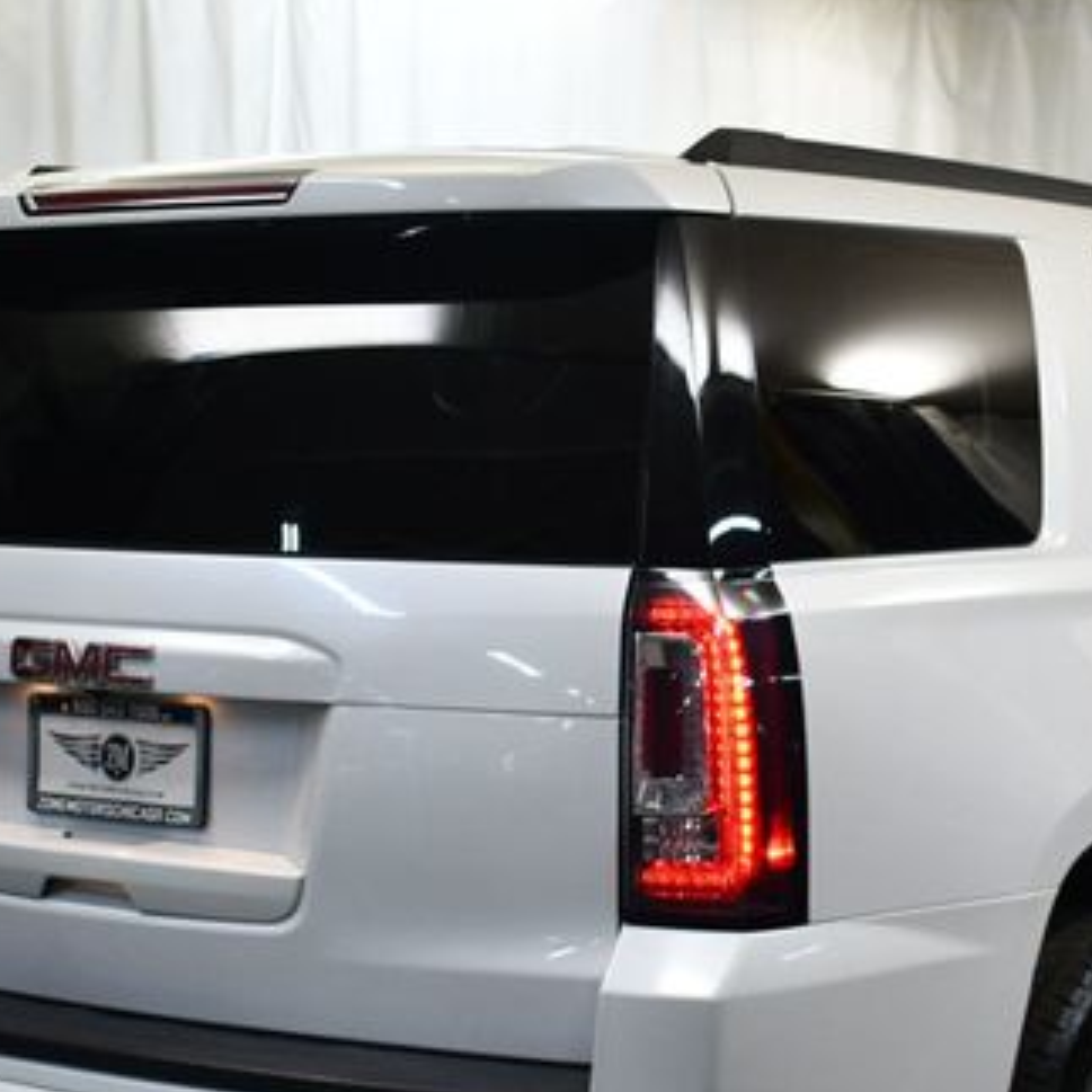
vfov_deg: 21.3
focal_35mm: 81
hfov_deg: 21.3
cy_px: 710
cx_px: 703
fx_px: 2891
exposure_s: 1/125
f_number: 4
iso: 800
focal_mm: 24
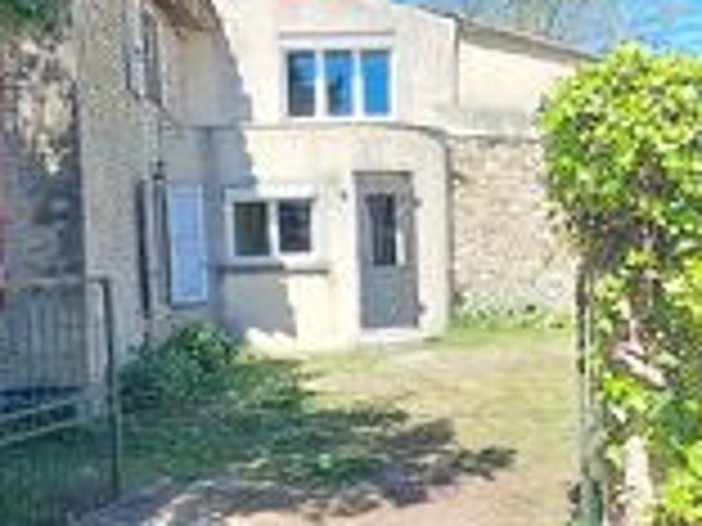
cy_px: 238
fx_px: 811
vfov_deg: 35.9
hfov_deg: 46.2
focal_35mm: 40
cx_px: 459
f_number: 2.2
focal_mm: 1.74
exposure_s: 1/452
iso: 50
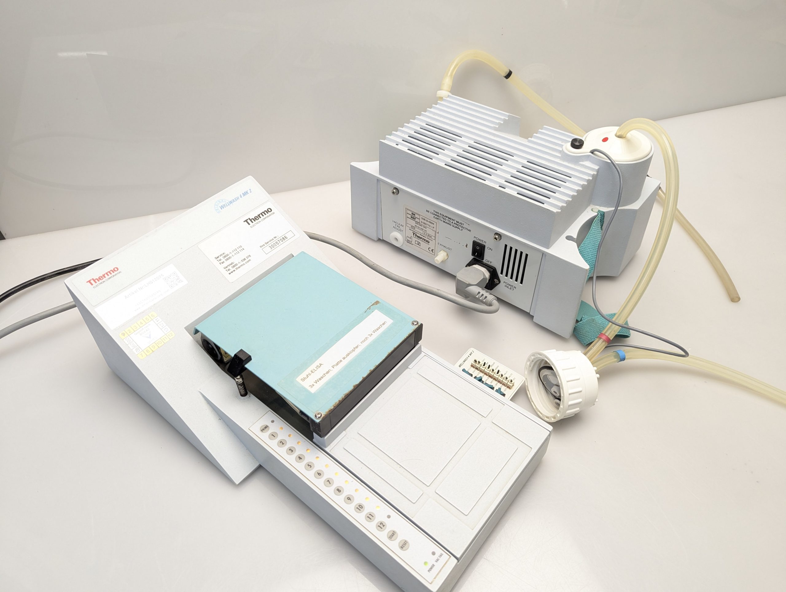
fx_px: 546
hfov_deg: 71.5
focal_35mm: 24
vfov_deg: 56.9
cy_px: 296
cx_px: 393
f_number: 1.85
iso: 172
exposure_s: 1/100
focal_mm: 6.81
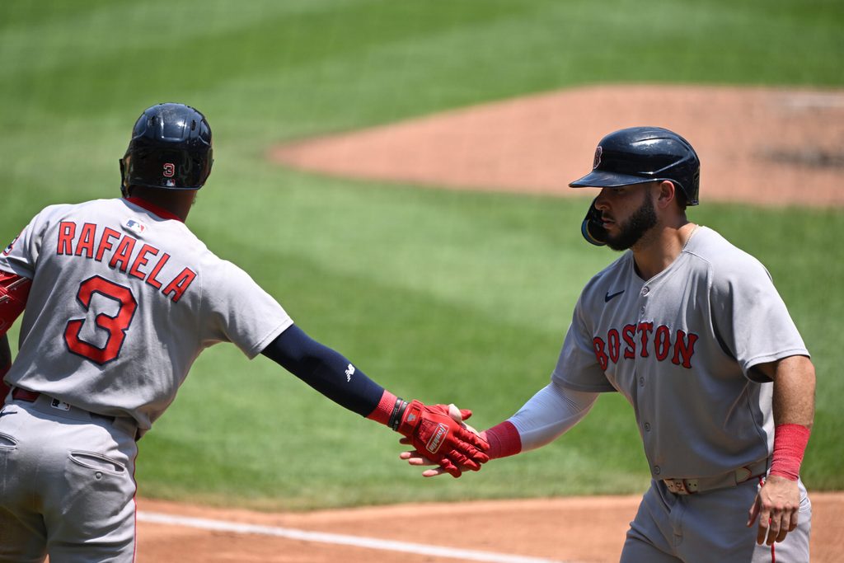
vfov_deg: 4.4
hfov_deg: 6.6
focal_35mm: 310
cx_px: 422
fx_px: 7268
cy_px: 282
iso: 320
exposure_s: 1/2000
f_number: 4
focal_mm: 310
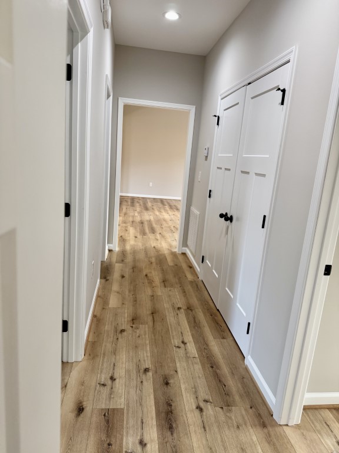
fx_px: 313
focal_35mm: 24
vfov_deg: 71.6
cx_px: 170
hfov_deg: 56.8
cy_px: 226
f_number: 1.78
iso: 200
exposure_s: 1/120
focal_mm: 6.76
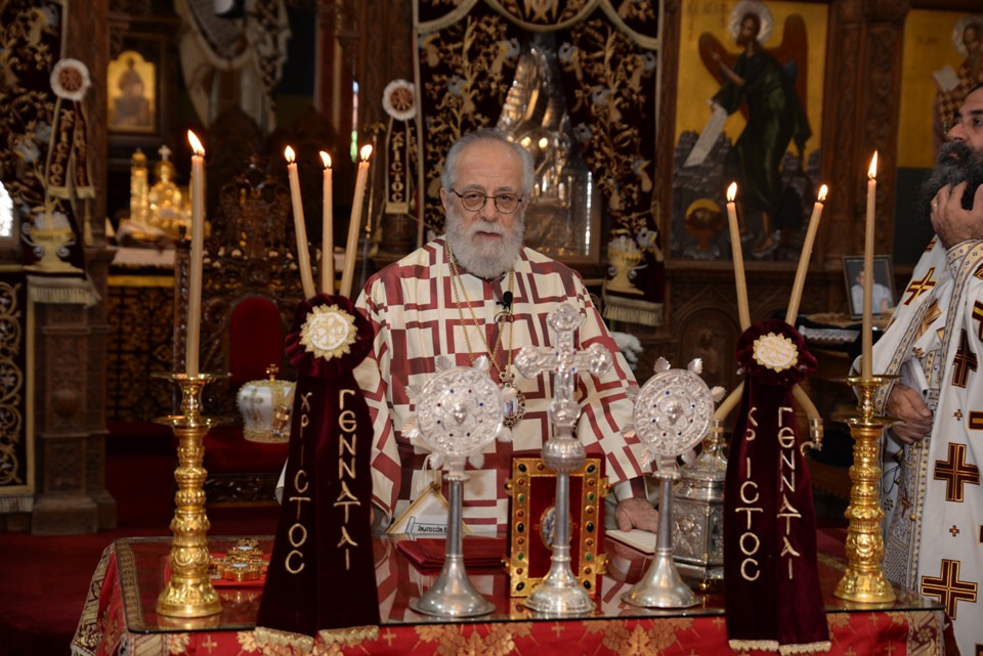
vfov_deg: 21.9
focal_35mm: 62
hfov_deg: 32.4
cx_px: 492
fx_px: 1694
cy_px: 328
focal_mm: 62
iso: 640
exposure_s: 1/100
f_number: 4.5
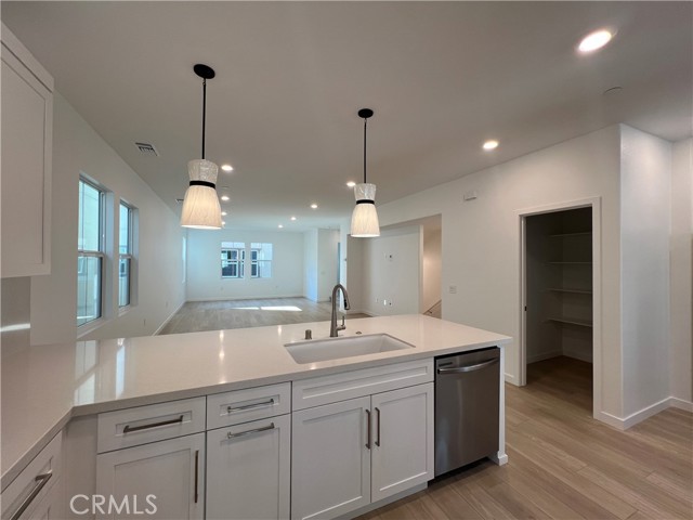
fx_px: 260
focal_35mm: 13
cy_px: 260
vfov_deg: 89.9
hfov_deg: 106.2
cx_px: 346
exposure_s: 1/120
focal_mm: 1.57
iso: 64
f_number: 1.8
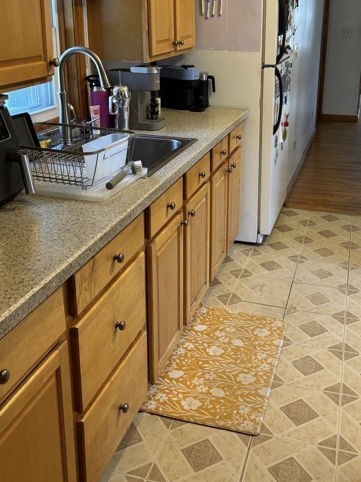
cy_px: 159
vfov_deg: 47.1
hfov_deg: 36.7
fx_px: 542
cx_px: 207
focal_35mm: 39
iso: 80
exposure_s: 1/60
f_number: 1.6
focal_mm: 5.96
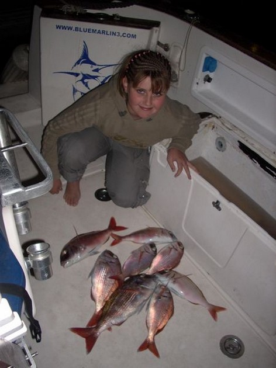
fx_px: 394
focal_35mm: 37
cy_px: 184
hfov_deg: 38.6
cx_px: 138
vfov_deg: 50.2
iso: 64
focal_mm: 6.2
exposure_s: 1/60
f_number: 2.8
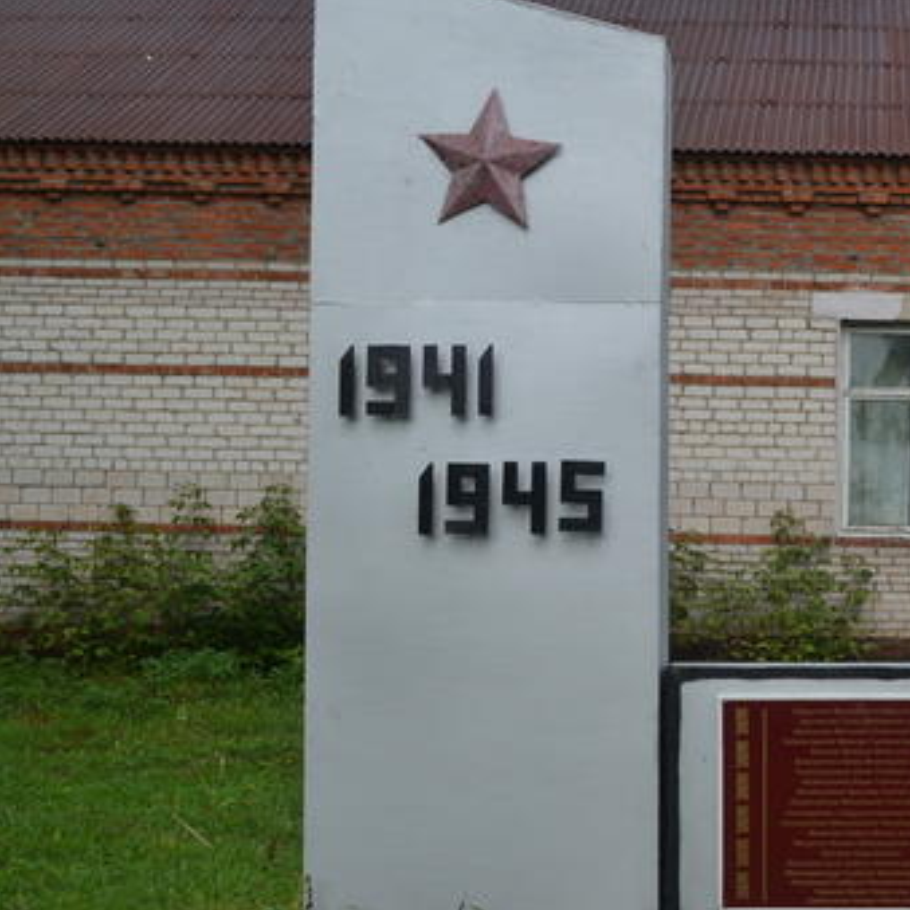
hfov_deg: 27.6
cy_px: 489
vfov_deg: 29.1
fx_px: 1755
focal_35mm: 59
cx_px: 875
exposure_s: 1/160
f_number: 6.3
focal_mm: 24
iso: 100
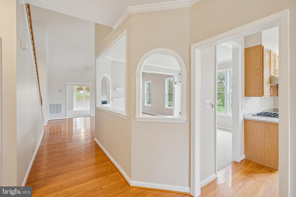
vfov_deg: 73.8
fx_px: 132
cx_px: 148
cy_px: 98
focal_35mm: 16
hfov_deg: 96.7
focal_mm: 16
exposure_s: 1/125
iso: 2500
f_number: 4
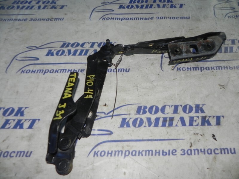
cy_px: 90
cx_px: 120
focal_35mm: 26
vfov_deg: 53.1
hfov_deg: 67.3
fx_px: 180
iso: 200
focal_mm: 4.6
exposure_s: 1/30
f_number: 2.8
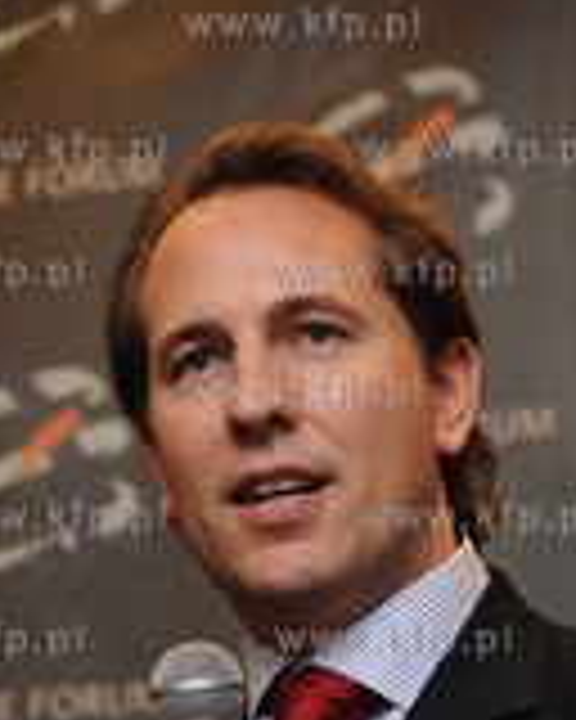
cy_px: 878
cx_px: 333
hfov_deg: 7.3
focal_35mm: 211
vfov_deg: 9.0
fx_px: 4496
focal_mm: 90
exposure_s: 1/200
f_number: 4.5
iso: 800
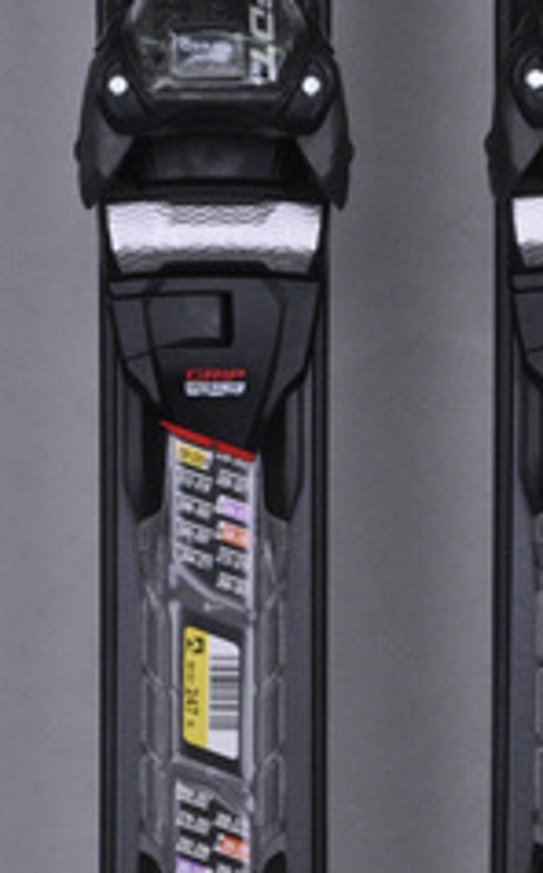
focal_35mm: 217
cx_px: 405
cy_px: 748
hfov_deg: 6.0
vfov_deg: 9.6
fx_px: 5156
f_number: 11
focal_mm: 75
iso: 3200
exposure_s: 1/125
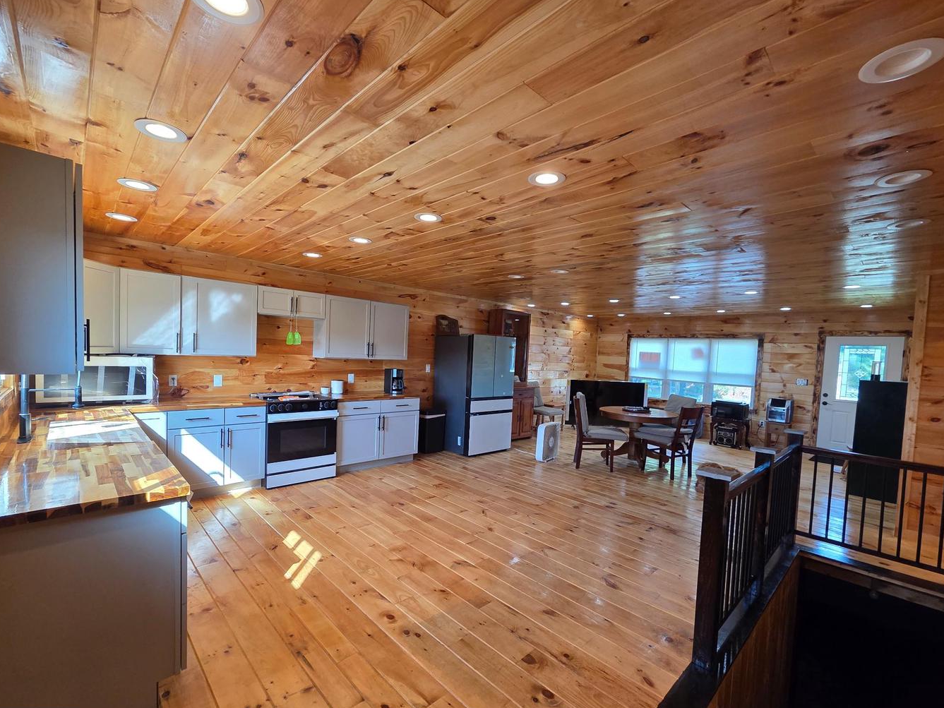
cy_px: 374
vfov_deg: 85.6
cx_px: 464
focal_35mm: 14
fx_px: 382
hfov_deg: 102.0
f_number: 2.2
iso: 125
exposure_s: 1/120
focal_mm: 2.2
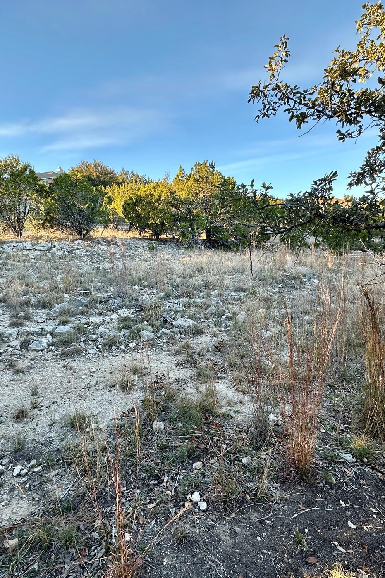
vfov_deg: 84.0
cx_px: 184
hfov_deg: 61.9
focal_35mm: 20
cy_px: 293
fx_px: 321
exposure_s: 1/138
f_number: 2.2
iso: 40
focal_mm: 2.22
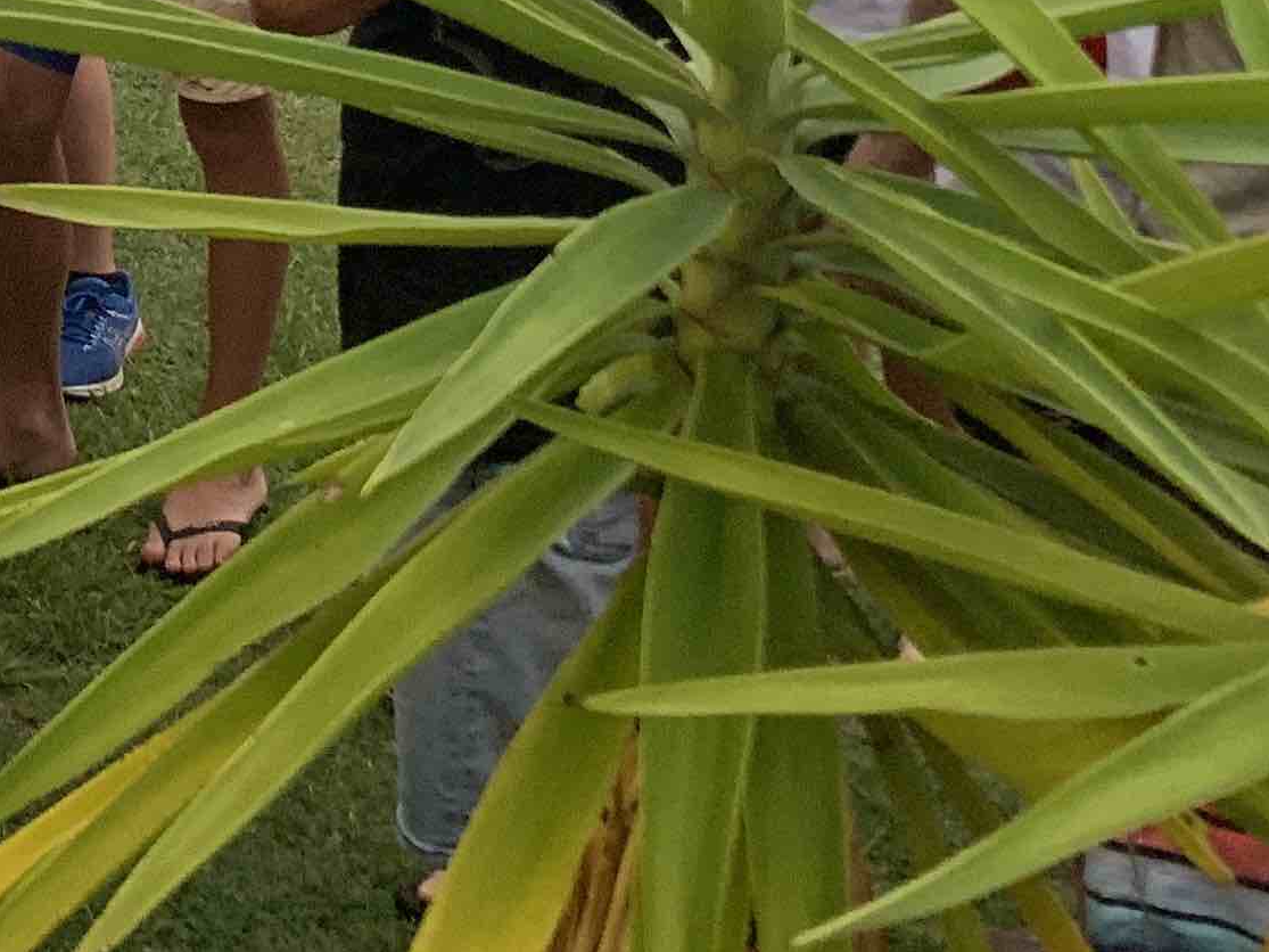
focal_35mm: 94
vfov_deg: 14.0
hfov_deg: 18.8
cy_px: -766
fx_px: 3446
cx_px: -532
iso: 100
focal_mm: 4.25
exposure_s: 1/85
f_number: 1.8
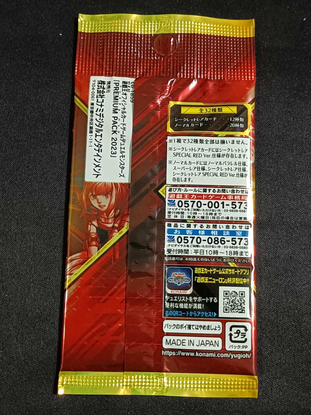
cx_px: 156
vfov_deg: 38.2
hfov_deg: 29.1
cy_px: 208
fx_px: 599
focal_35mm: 50
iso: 1046
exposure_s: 1/30
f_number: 1.8
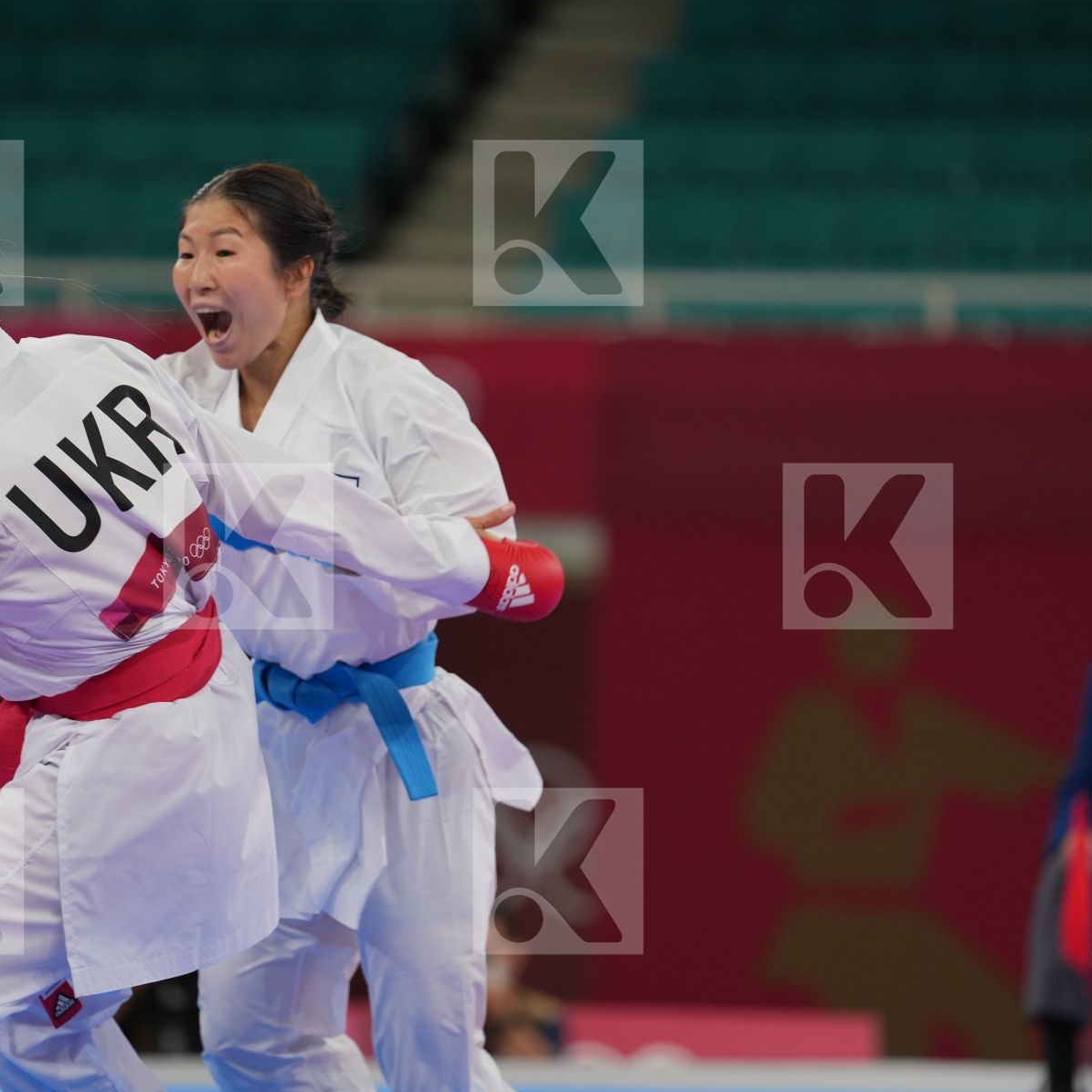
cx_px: 558
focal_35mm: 256
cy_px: 546
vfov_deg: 6.8
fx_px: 9137
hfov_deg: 6.8
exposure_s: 1/1000
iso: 500
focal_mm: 200
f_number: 2.8
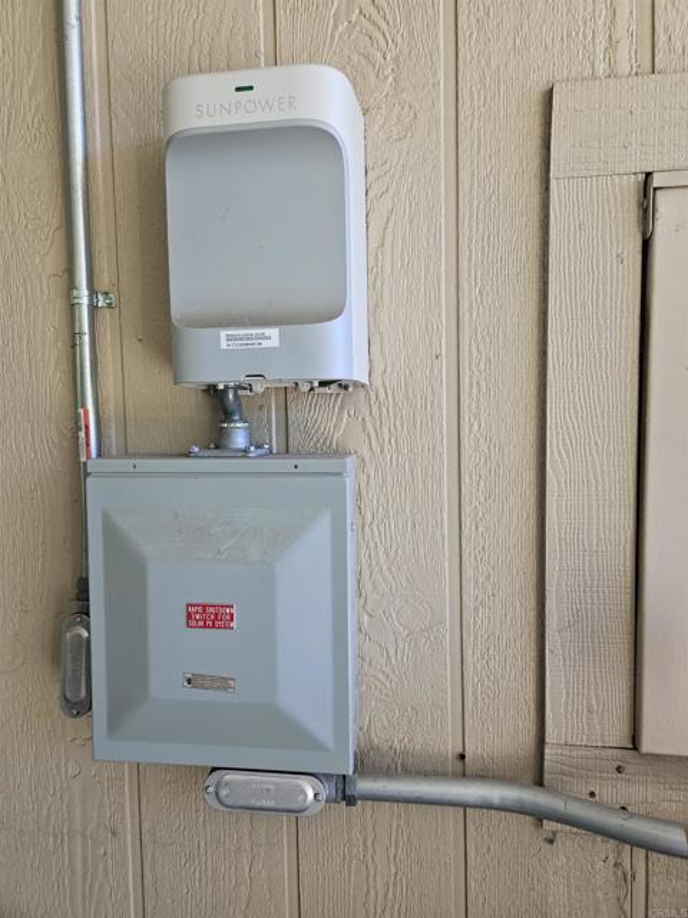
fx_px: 610
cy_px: 459
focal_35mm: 23
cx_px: 344
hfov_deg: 58.9
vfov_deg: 73.9
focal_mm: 5.4
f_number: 1.8
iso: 125
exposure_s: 1/359
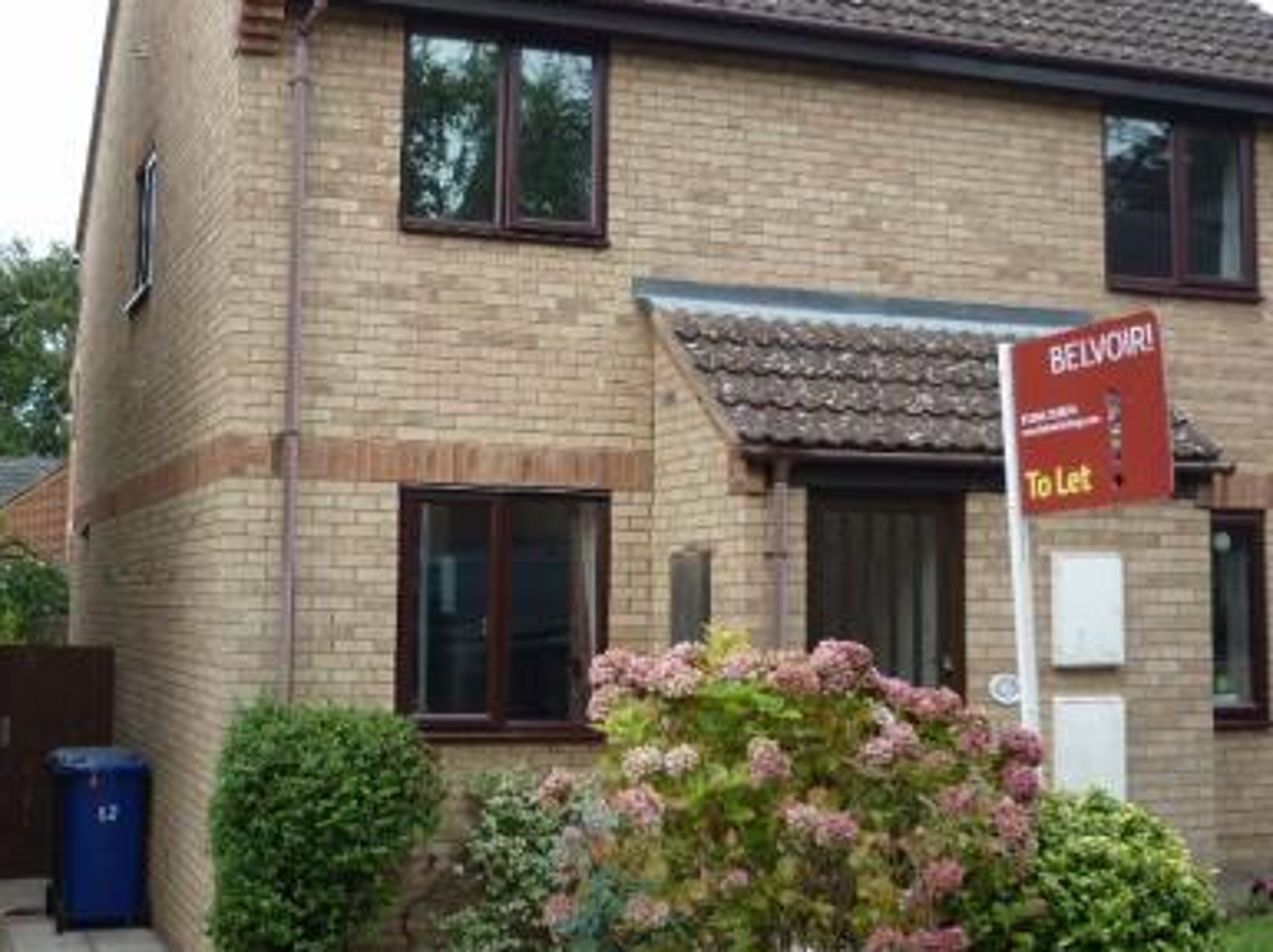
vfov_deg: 29.0
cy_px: 385
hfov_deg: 38.2
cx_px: 603
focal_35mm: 50
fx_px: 1837
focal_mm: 5.5
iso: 80
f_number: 2.8
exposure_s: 1/250
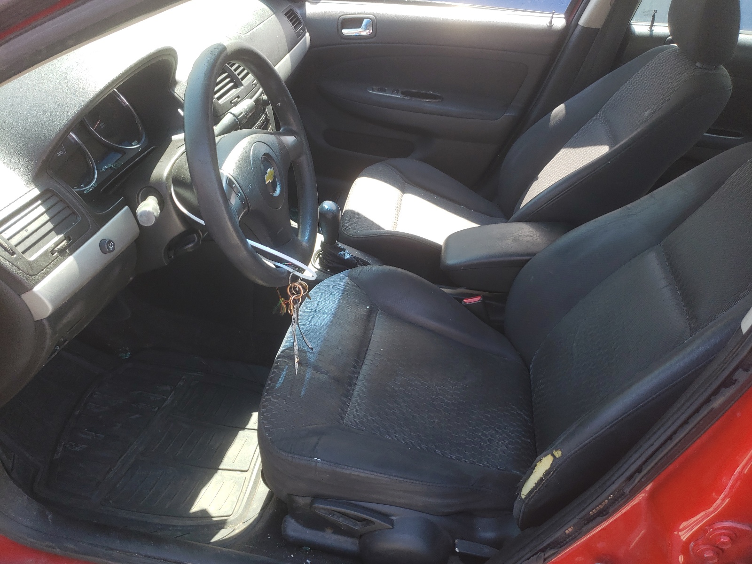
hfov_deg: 67.3
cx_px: 376
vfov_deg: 53.1
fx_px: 565
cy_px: 282
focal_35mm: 26
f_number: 1.5
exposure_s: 1/256
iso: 50
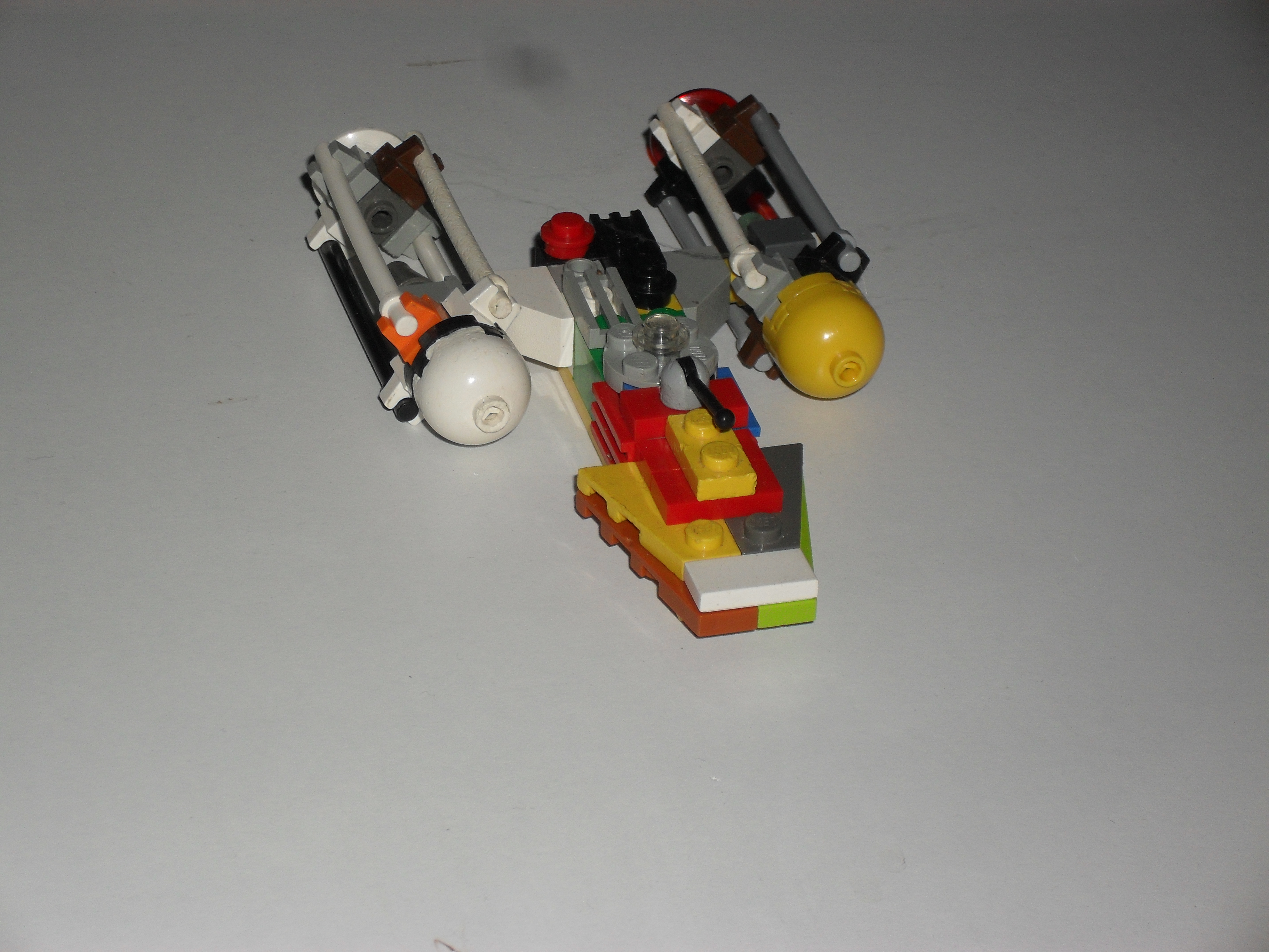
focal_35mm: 105
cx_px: 634
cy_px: 476
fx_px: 3849
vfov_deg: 14.1
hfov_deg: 18.7
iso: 100
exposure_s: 1/60
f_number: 5.8
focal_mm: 18.9
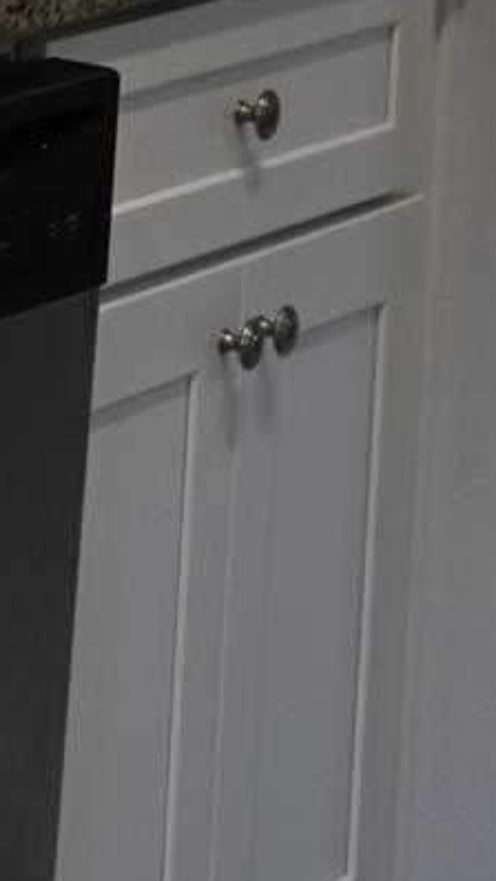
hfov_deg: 4.5
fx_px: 6053
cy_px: 280
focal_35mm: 259
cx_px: -1140
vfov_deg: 8.3
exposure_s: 1/200
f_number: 2.8
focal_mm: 48
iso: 400
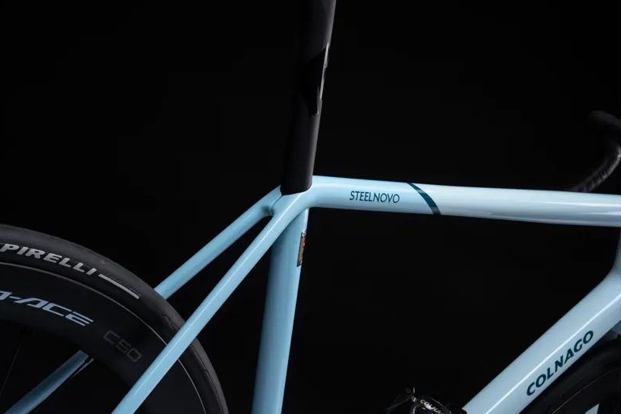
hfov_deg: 28.5
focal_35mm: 71
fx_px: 1225
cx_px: 307
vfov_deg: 19.2
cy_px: 207
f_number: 18
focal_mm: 70
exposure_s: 1/160
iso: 100
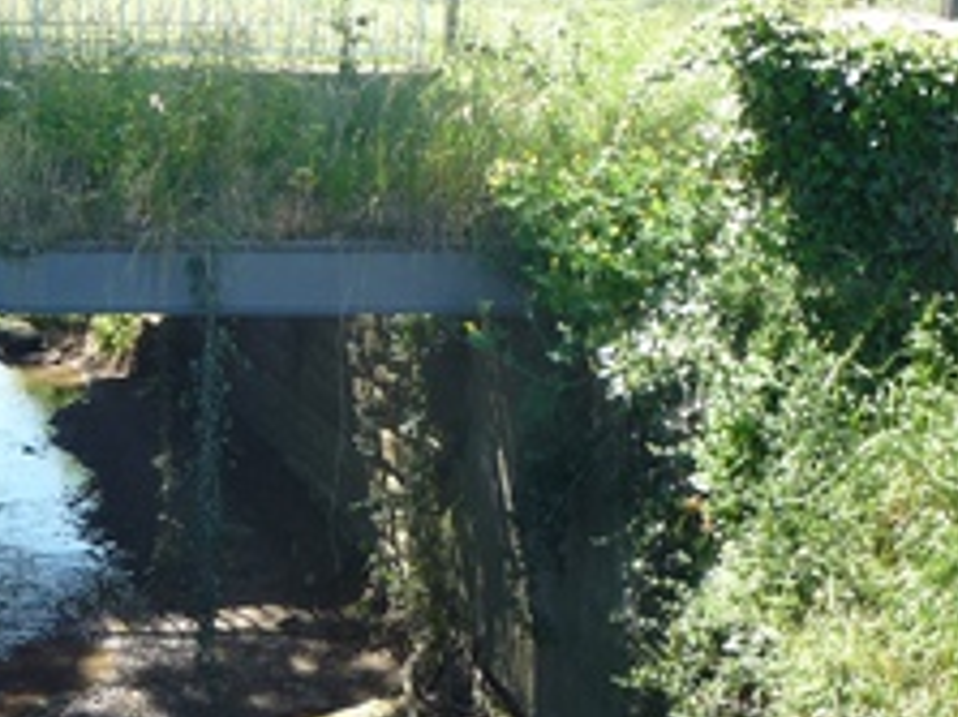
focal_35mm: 69
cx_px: 0
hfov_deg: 26.7
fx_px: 1909
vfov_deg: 21.2
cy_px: 202
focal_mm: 5.2
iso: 100
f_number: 4
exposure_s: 1/100
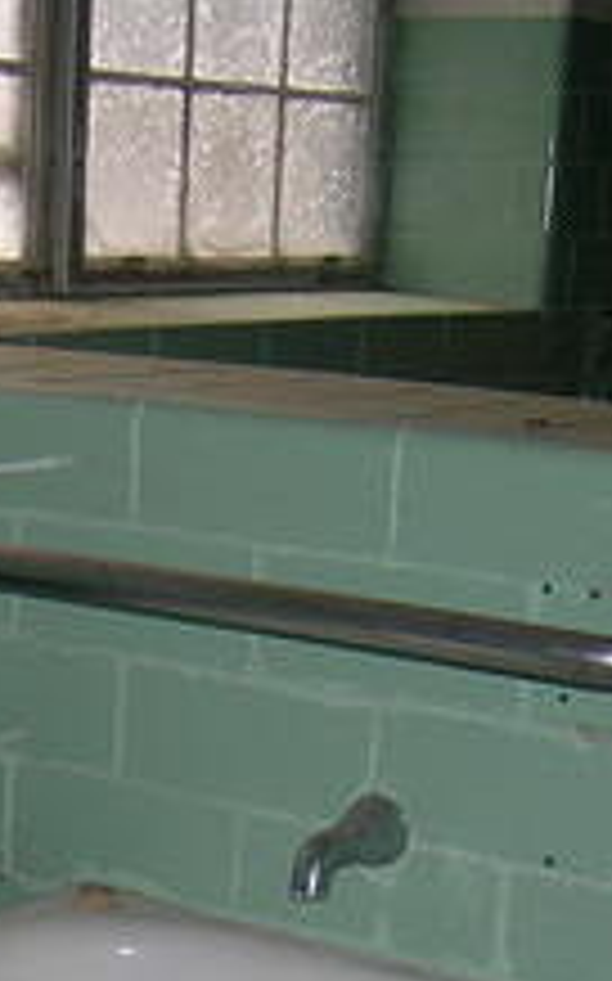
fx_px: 2325
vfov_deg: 22.5
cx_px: -36
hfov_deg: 14.7
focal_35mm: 87
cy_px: 1066
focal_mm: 5.8
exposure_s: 1/60.1
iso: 50
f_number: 2.8
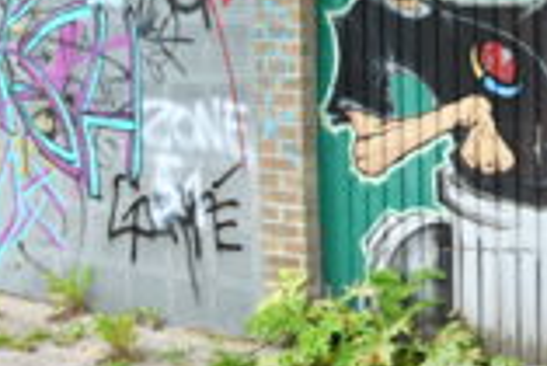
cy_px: 19
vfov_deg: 21.7
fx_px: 928
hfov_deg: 30.8
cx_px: 530
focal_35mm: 61
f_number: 3.5
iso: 100
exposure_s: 1/160
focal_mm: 16
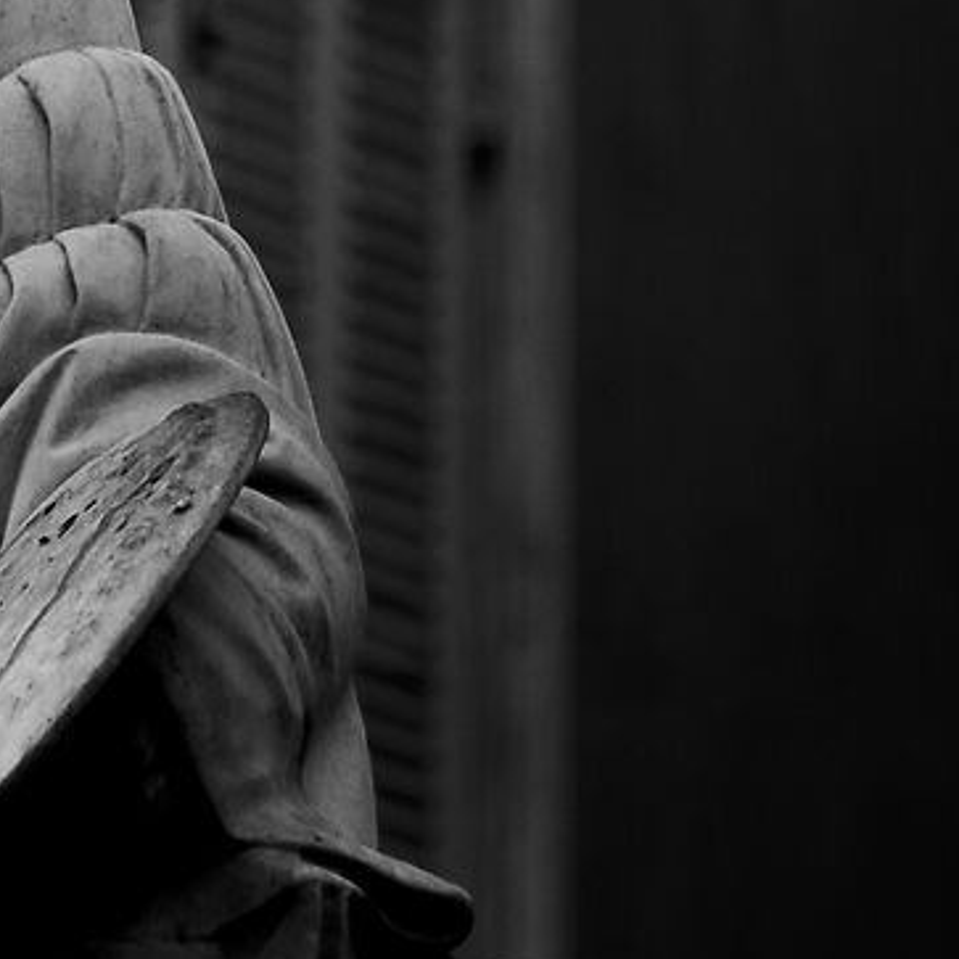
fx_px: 52782
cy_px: -596
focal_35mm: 1684
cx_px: -454
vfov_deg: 1.0
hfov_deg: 1.0
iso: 400
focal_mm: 300
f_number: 5.6
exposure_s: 1/1000
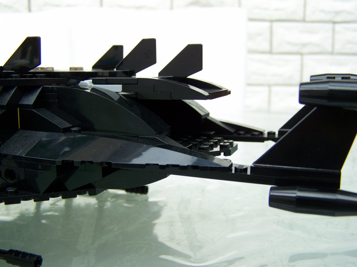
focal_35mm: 38
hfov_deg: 49.0
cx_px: 178
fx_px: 392
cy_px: 134
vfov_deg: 37.7
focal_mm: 6.3
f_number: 2.8
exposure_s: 1/100
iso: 64
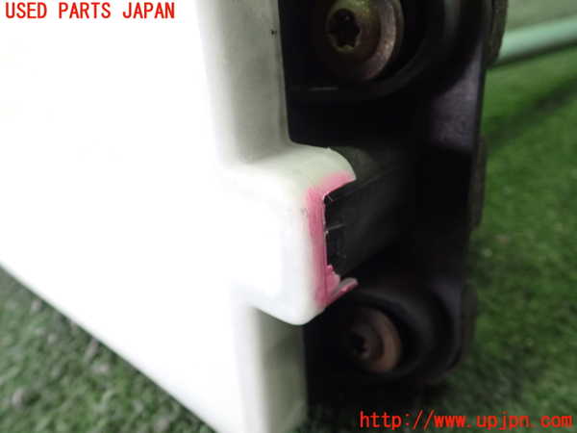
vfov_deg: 46.8
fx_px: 500
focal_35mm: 30
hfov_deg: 60.0
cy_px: 216
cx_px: 288
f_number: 2.3
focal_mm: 5.4
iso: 640
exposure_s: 1/60
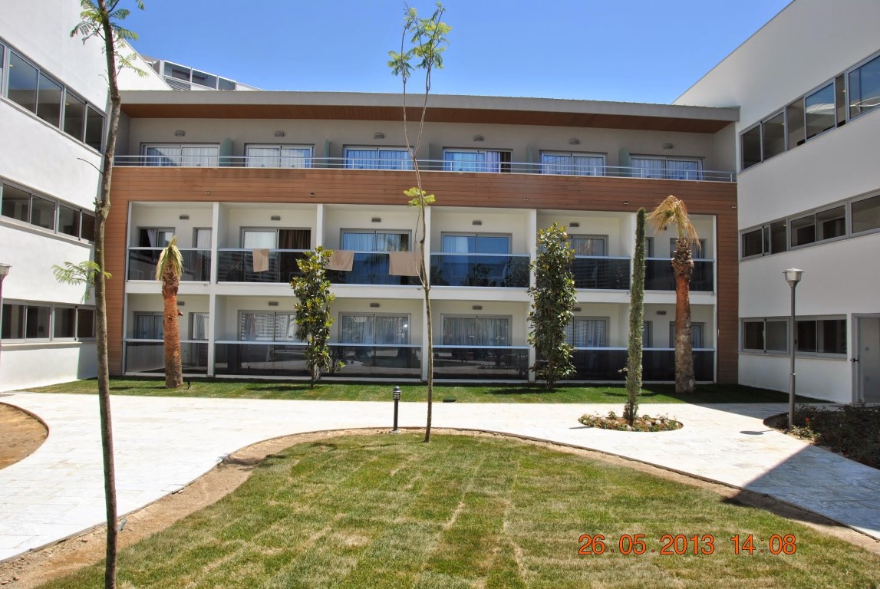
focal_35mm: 27
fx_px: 661
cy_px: 294
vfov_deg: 48.1
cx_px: 440
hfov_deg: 67.3
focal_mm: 18
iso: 100
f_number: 9
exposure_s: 1/200
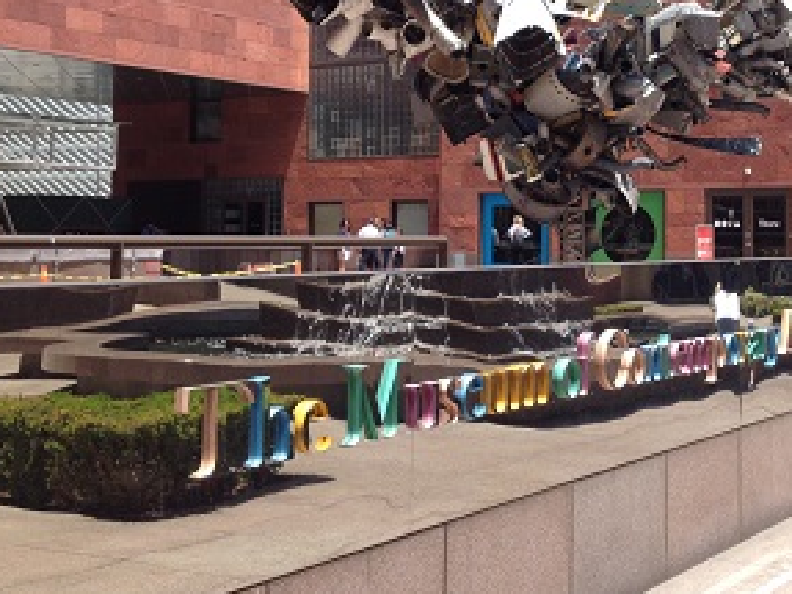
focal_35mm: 61
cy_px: 181
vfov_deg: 23.9
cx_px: 566
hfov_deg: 31.3
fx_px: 1395
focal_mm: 4.28
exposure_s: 1/1126
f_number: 2.4
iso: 50
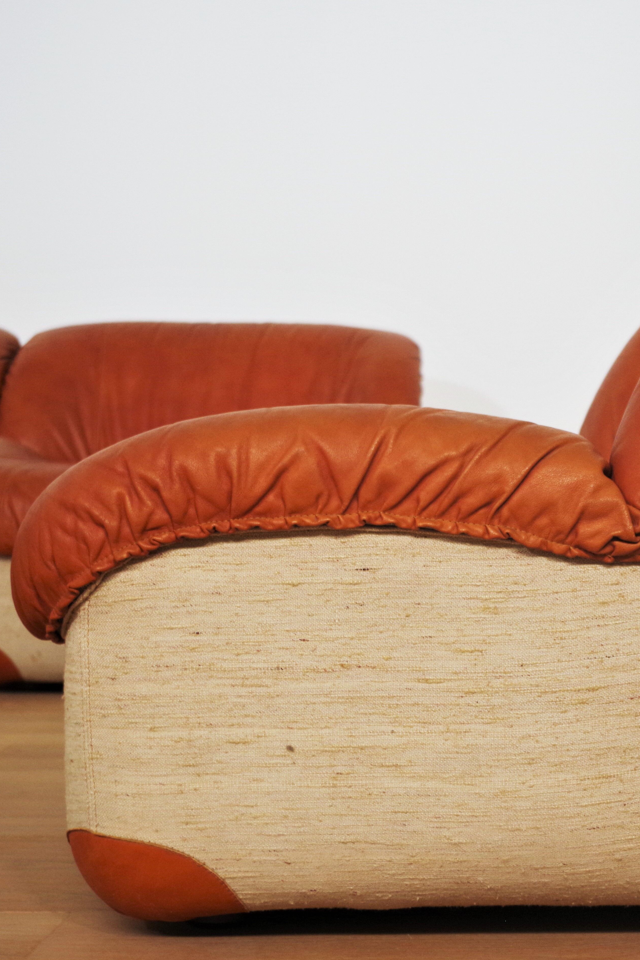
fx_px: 1867
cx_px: 498
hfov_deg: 19.3
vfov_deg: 28.8
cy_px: 478
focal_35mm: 70
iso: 400
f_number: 4
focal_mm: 30.63
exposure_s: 1/60
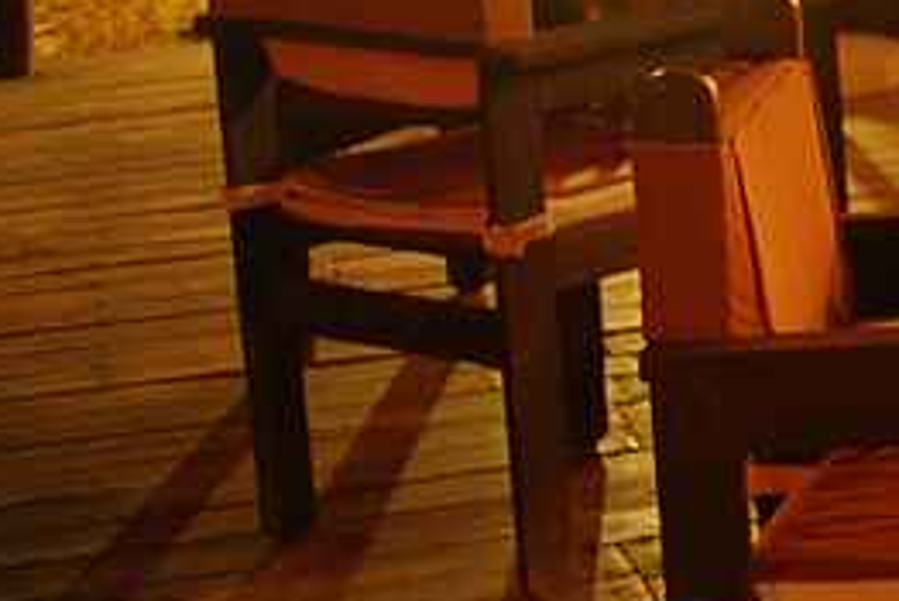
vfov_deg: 8.2
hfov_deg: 10.6
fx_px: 4123
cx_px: 2175
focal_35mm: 165
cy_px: -227
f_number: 3.5
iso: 100
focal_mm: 18
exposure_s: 20
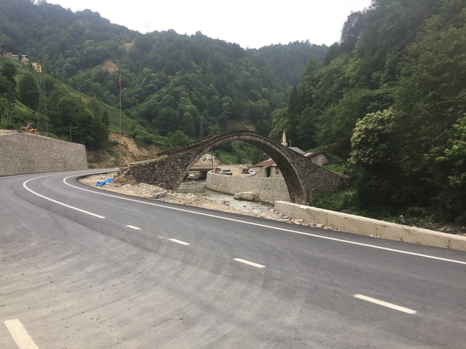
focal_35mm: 29
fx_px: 390
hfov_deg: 61.7
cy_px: 174
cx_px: 233
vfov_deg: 48.2
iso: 40
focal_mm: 4.15
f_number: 2.2
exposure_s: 1/100
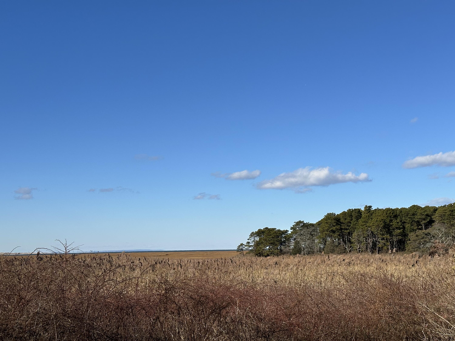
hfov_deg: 39.7
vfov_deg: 30.3
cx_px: 228
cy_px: 170
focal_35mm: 48
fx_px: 631
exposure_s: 1/6211
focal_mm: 6.86
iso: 64
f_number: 1.78
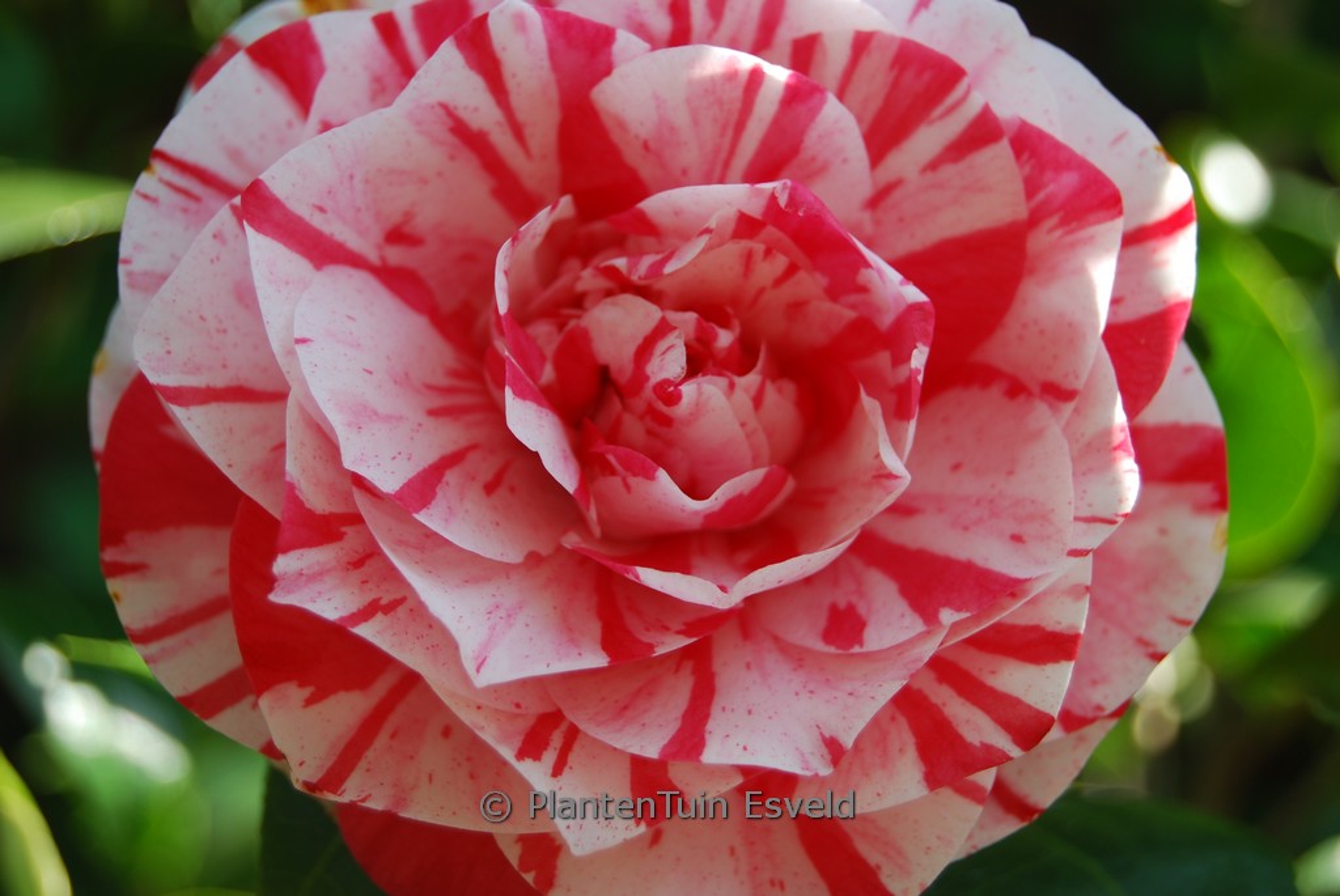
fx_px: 3074
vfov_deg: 16.6
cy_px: 448
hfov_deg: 24.6
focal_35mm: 82
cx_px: 670
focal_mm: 55
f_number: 5.6
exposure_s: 1/125
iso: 110
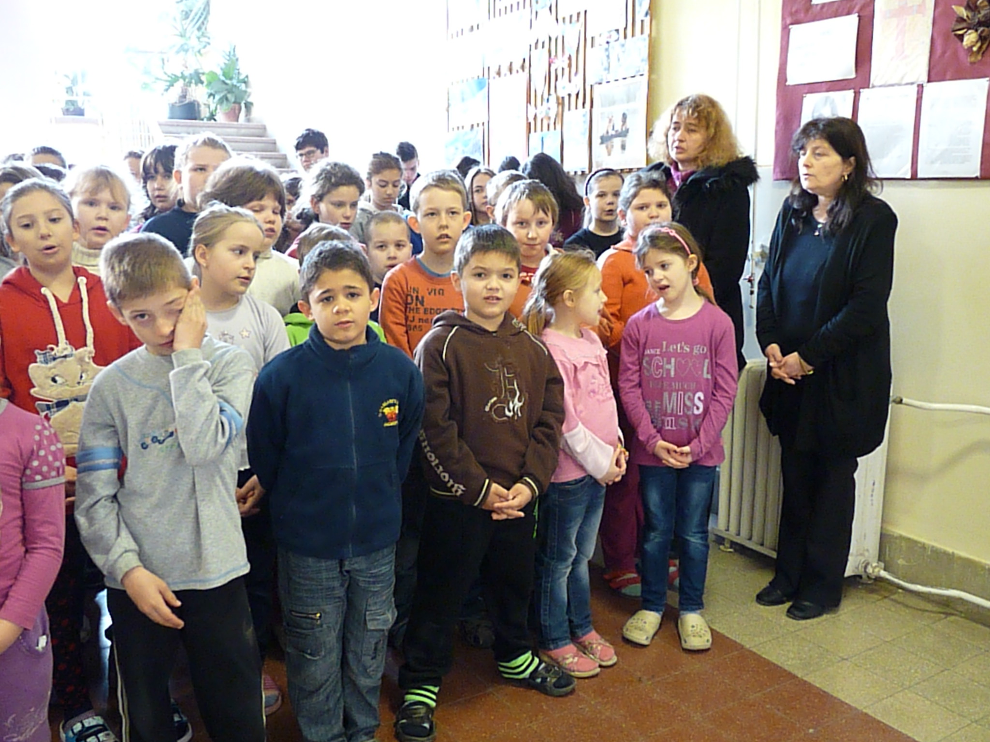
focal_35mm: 32
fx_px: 915
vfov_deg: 44.2
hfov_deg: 56.8
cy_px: 371
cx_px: 495
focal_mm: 5.6
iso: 1250
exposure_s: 1/30
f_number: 3
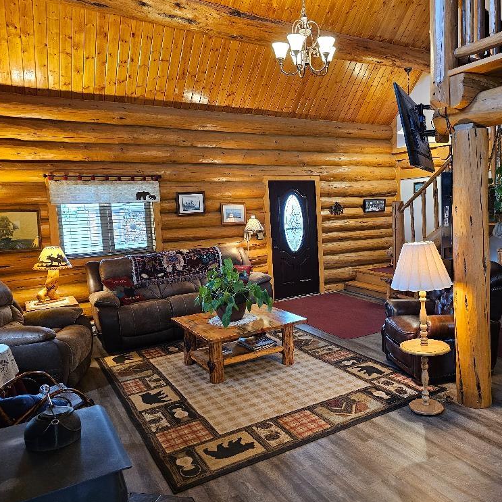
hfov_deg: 56.5
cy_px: 249
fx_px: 459
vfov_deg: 57.3
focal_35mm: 28
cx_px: 318
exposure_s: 1/60
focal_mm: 6.3
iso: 640
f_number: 1.7
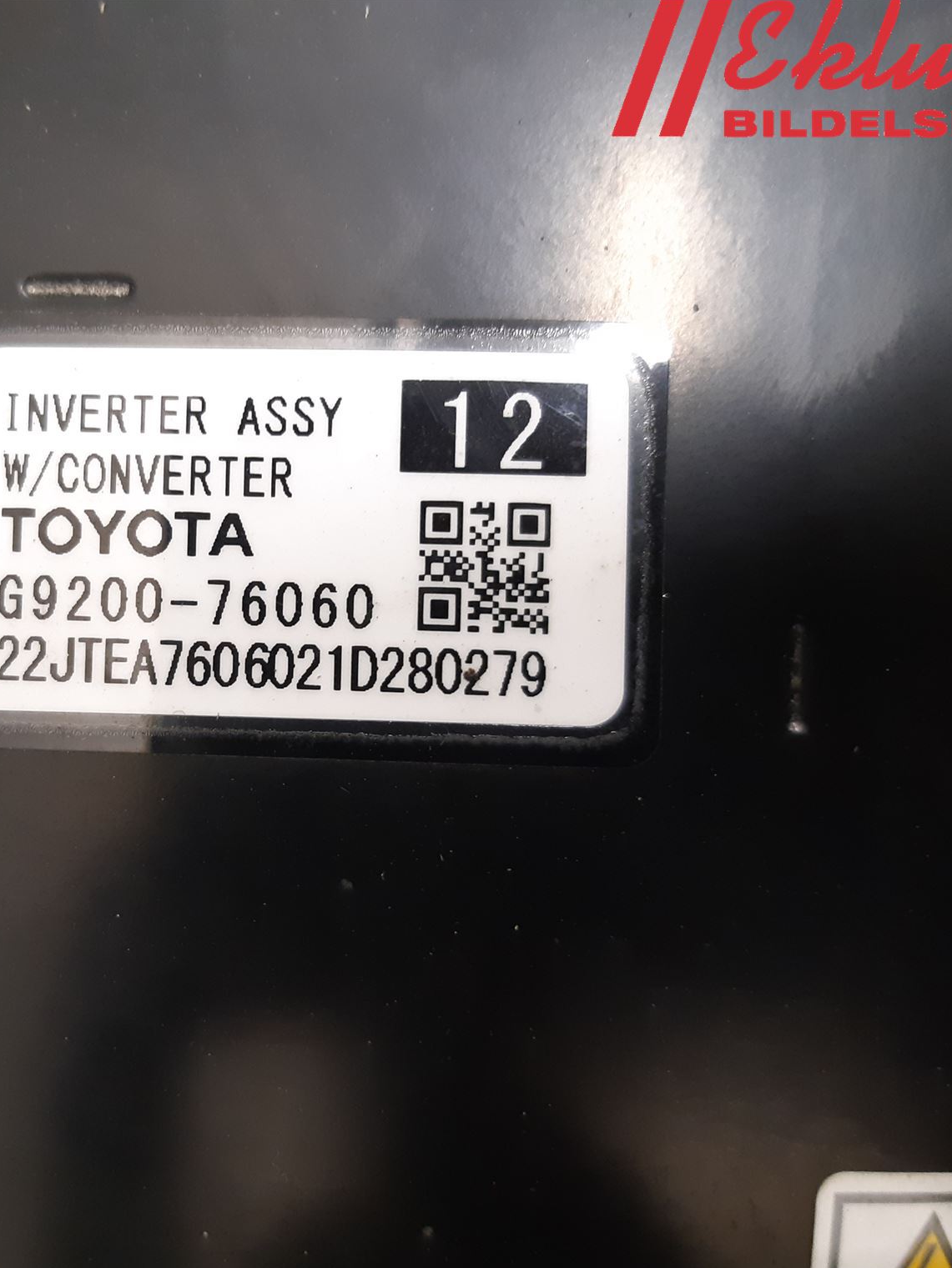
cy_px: 636
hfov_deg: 39.9
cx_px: 269
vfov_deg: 52.6
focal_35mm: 35
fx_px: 1283
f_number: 1.7
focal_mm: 3.93
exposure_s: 1/25
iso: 250
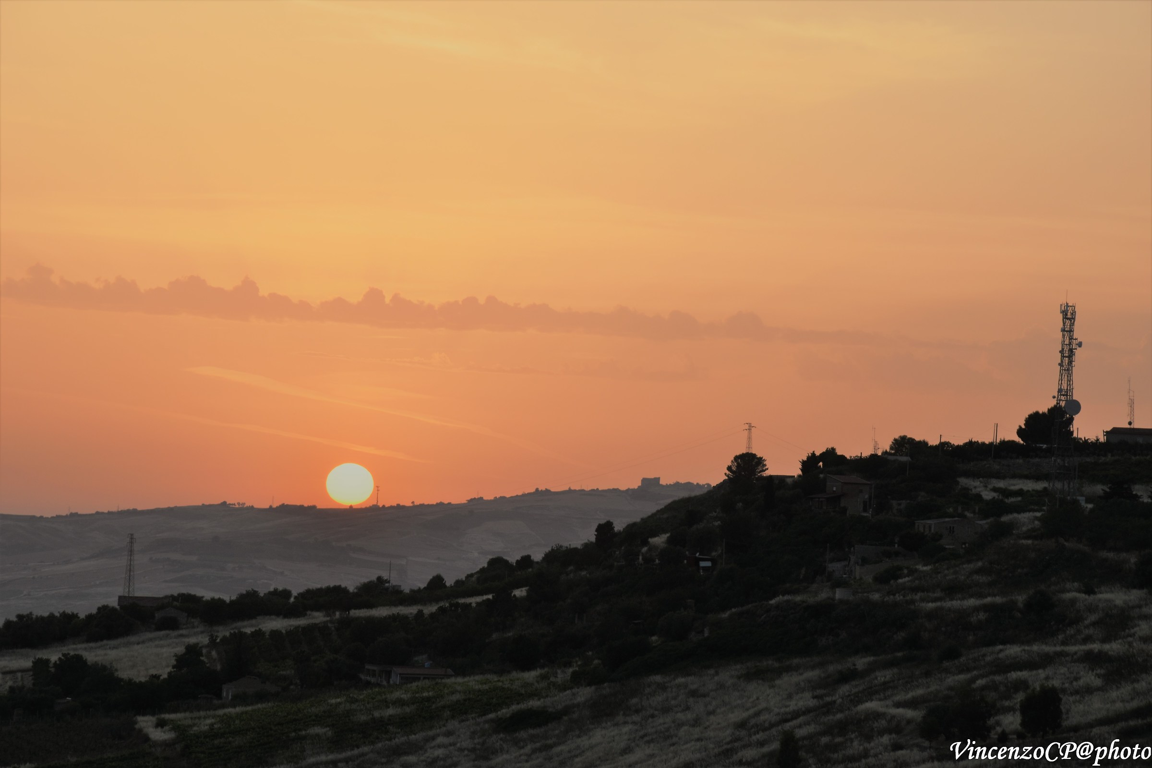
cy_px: 384
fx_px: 5040
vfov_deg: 8.7
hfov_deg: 13.0
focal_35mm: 158
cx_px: 576
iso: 100
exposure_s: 1/100
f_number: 10
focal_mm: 105
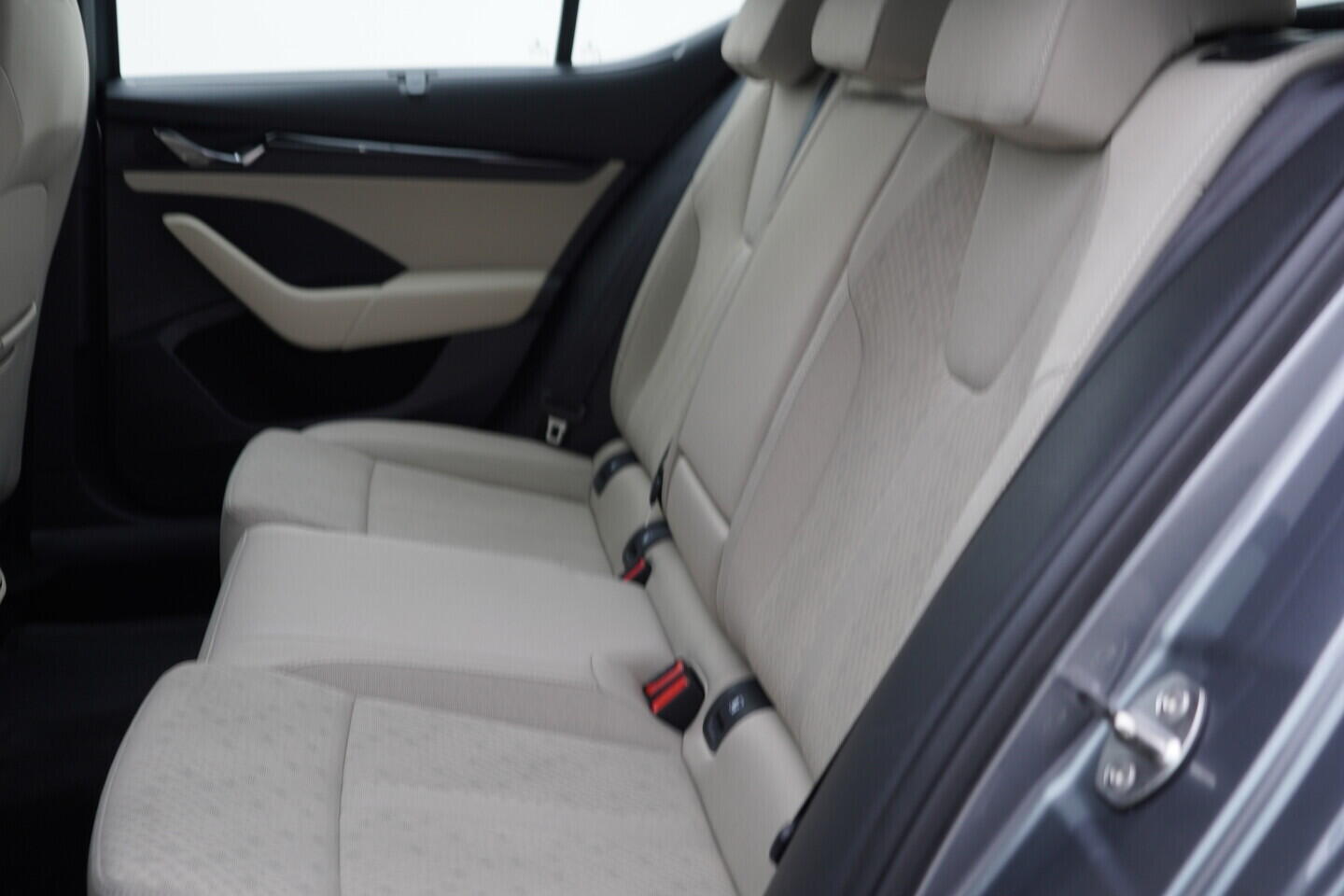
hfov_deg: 53.1
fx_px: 1344
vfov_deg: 36.9
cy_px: 448
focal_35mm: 36
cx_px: 672
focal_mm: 24
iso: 125
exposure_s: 1/40
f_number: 2.8
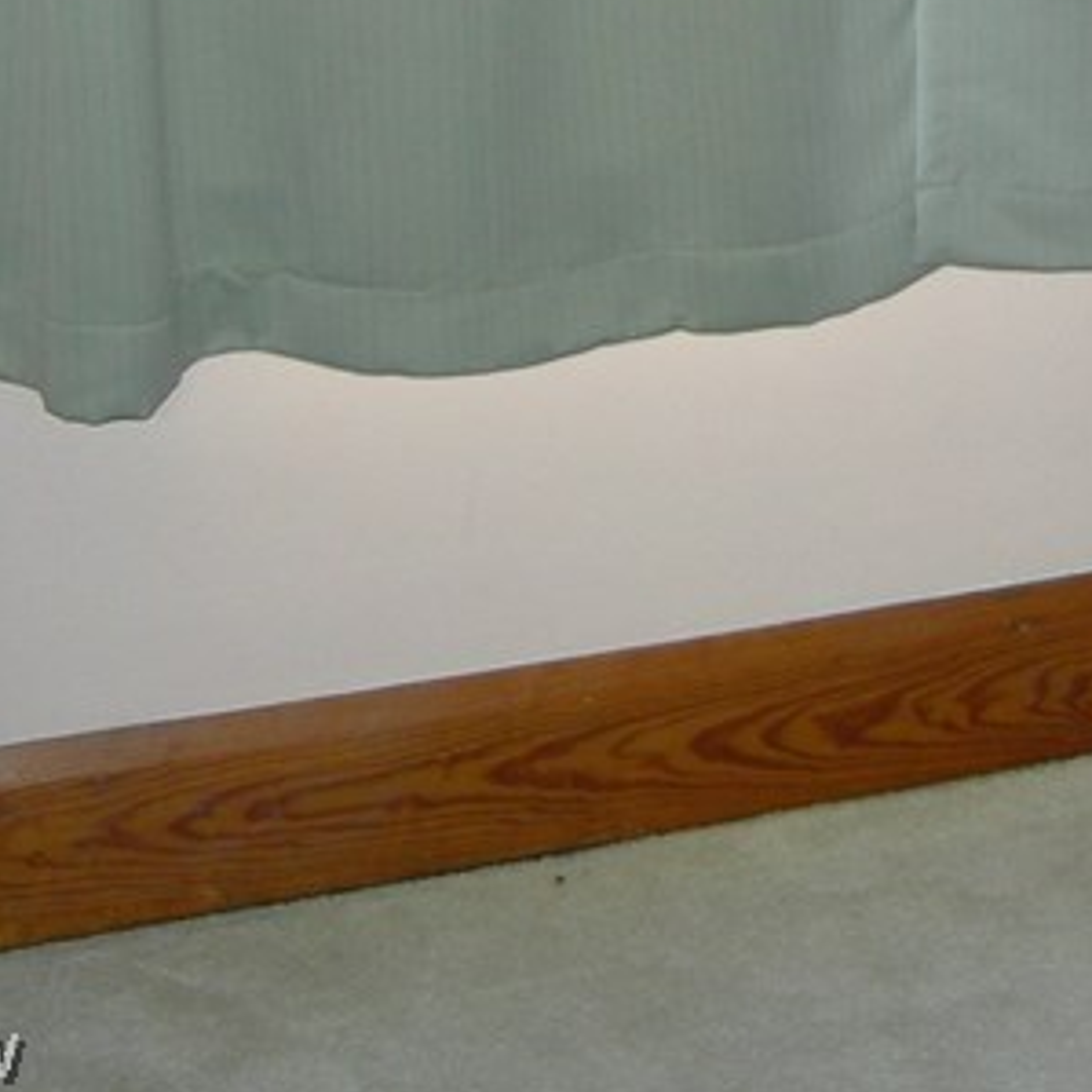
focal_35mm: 109
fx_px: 3890
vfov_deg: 15.3
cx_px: 1512
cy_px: -292
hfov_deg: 15.1
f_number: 2.7
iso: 128
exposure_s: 1/60.1
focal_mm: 7.5
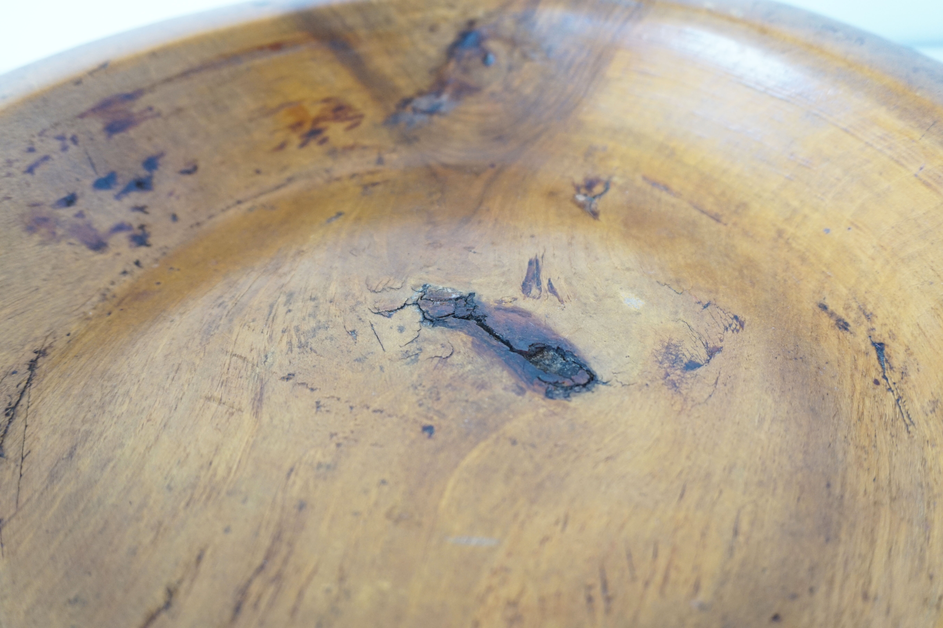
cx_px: 472
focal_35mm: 32
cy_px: 314
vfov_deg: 41.7
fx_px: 825
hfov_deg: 59.5
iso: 640
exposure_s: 1/60
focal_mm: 21
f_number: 4
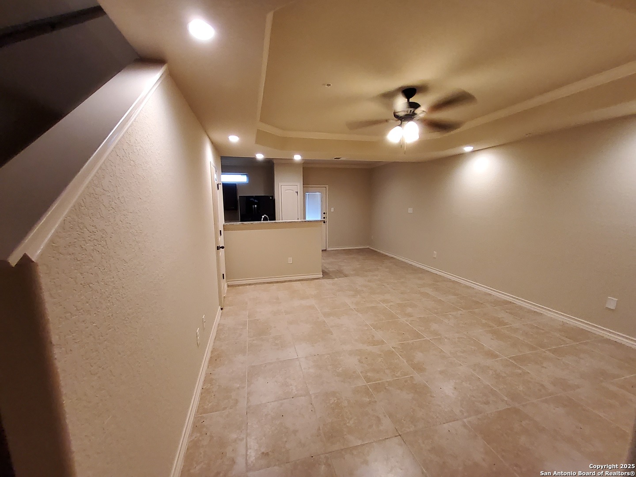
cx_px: 318
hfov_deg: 106.2
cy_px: 238
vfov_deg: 89.9
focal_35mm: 13
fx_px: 239
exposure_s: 1/40
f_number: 2.2
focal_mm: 1.13
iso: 250
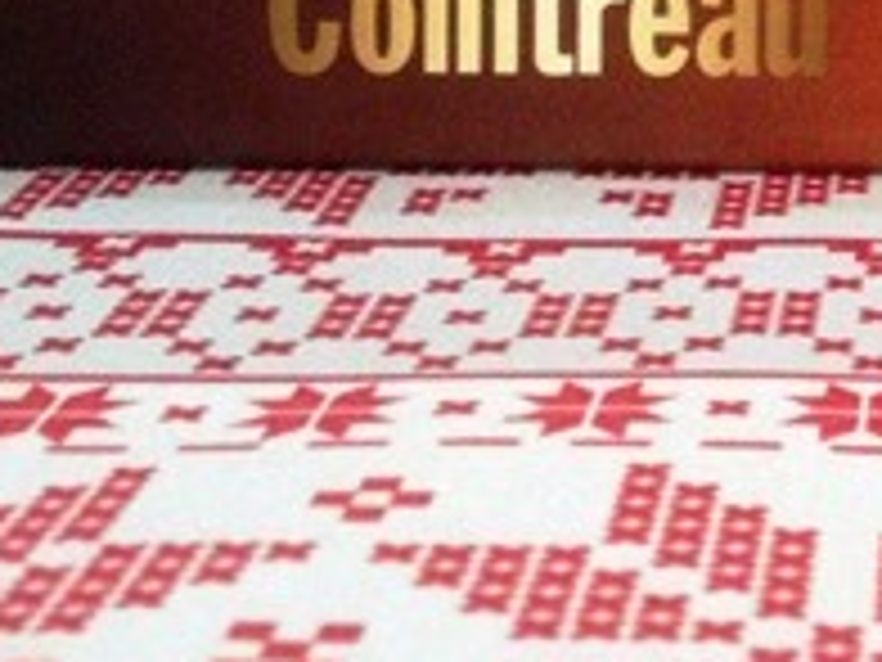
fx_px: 2905
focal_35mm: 114
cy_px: -311
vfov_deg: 12.4
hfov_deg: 16.7
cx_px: 1008
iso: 400
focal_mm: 4.28
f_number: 2.4
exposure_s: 1/17
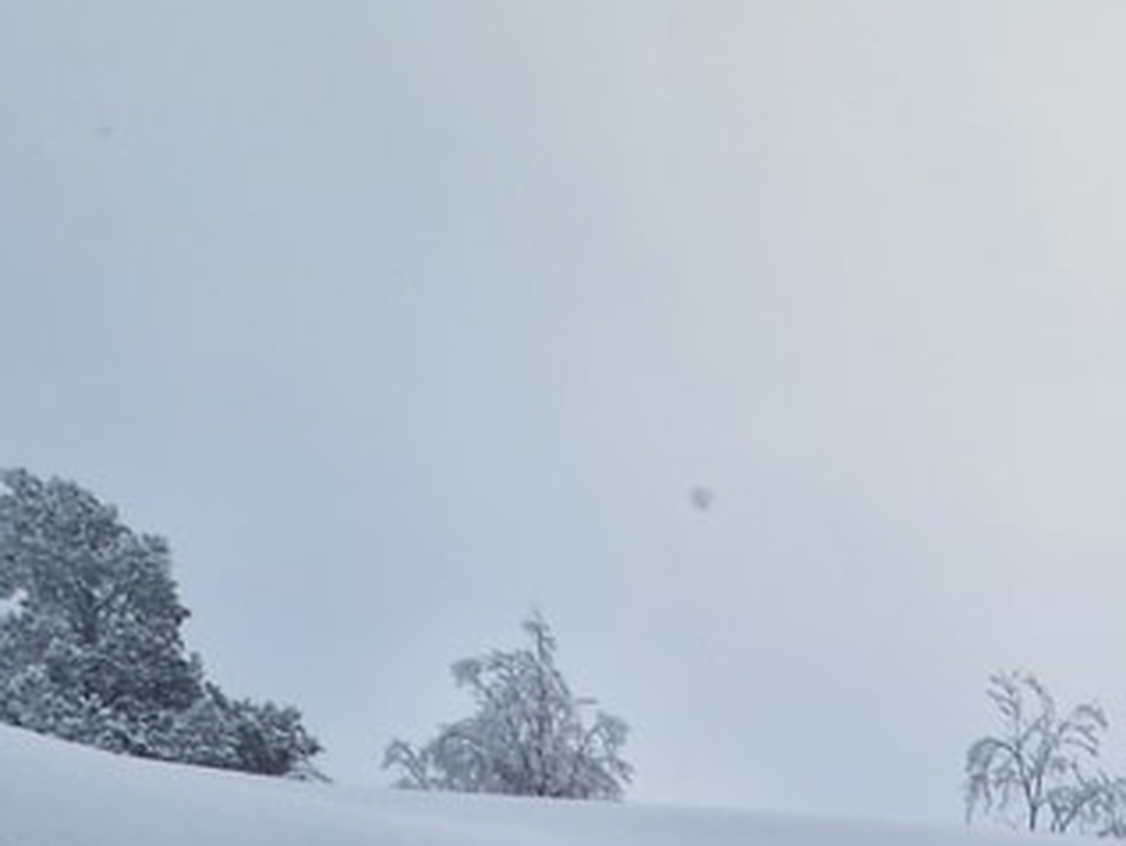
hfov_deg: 34.5
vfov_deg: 20.0
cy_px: 1579
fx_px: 1595
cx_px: 1183
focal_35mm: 49
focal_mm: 2.2
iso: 50
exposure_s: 1/1172
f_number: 2.2
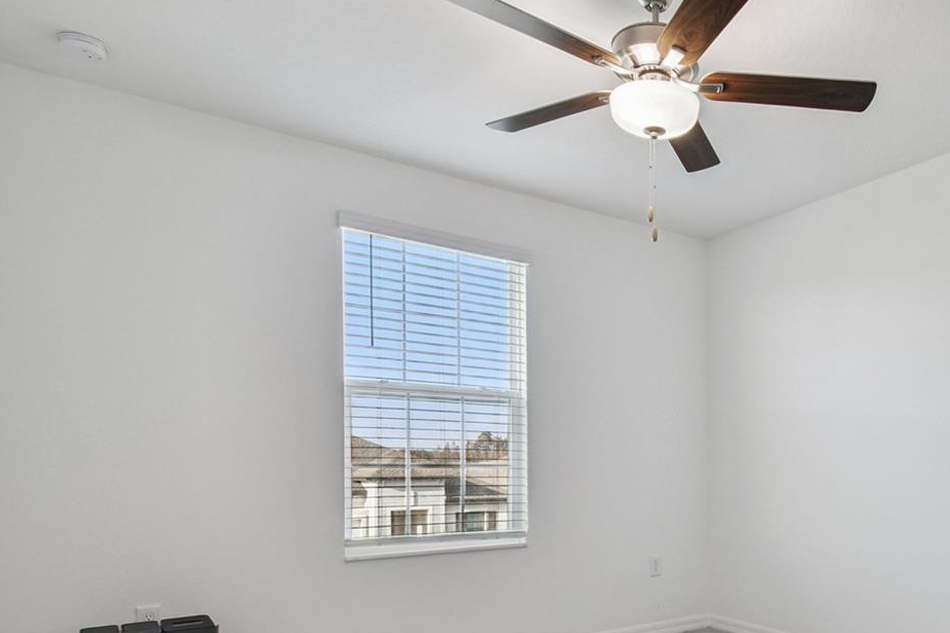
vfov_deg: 48.0
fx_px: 686
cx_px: 689
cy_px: 462
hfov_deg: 66.0
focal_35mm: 26
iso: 100
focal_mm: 10
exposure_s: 1/25
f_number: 7.1
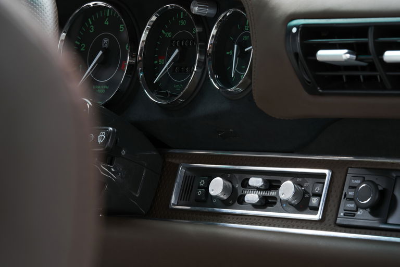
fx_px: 1500
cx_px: 200
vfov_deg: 10.2
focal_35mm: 135
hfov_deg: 15.2
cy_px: 134
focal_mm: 135
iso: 500
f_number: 13
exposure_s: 1/1.25
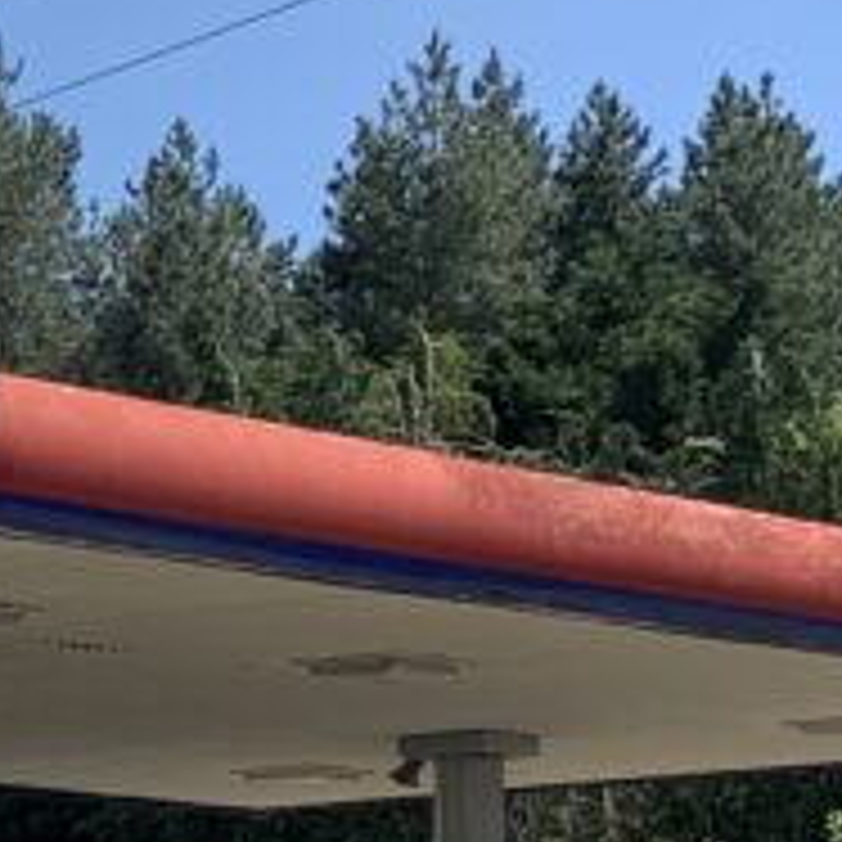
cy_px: 973
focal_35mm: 144
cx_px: -234
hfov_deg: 11.8
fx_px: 3963
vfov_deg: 11.9
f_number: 1.8
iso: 25
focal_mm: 4.25
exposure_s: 1/1634
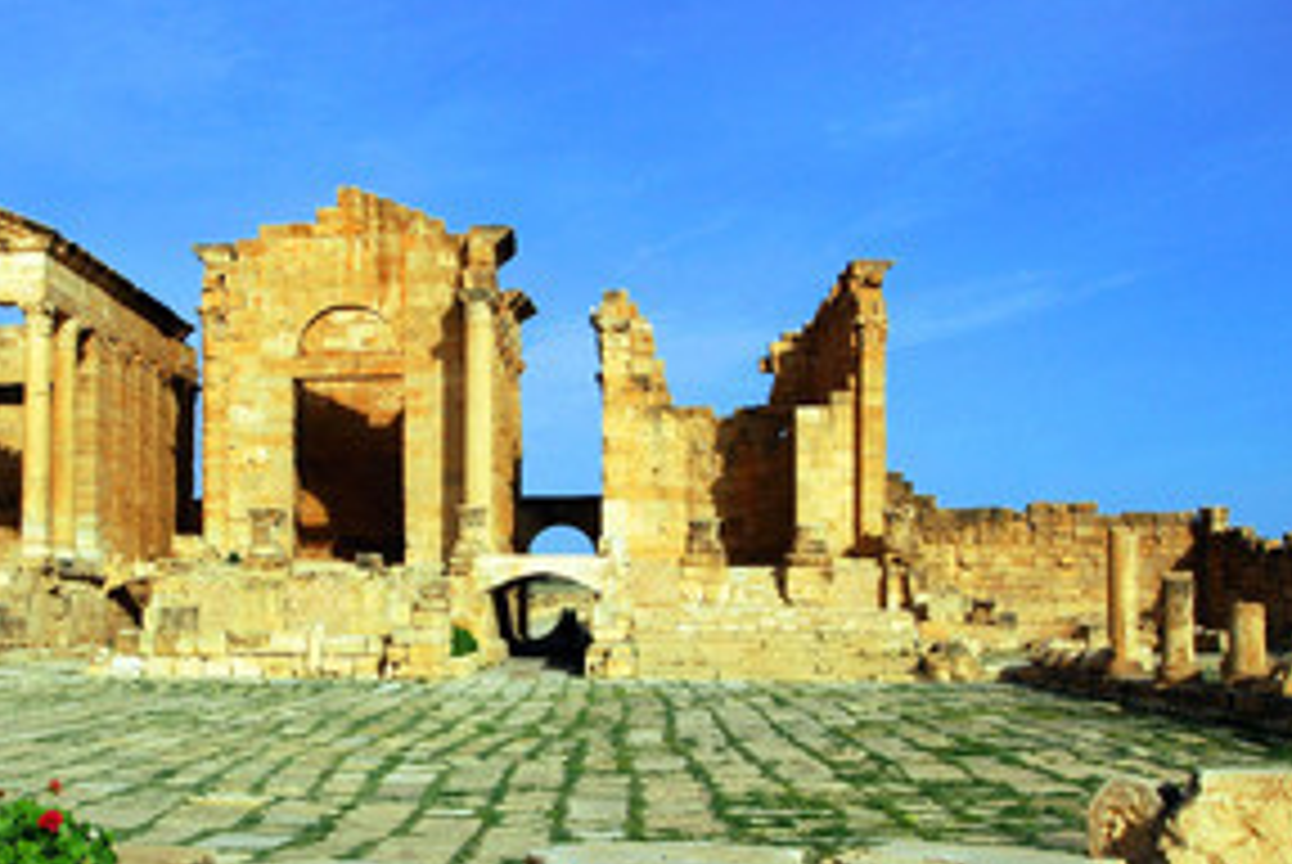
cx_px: 461
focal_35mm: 42
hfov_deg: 46.1
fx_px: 1499
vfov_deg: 31.9
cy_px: 576
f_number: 18
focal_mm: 19
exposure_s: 1/125
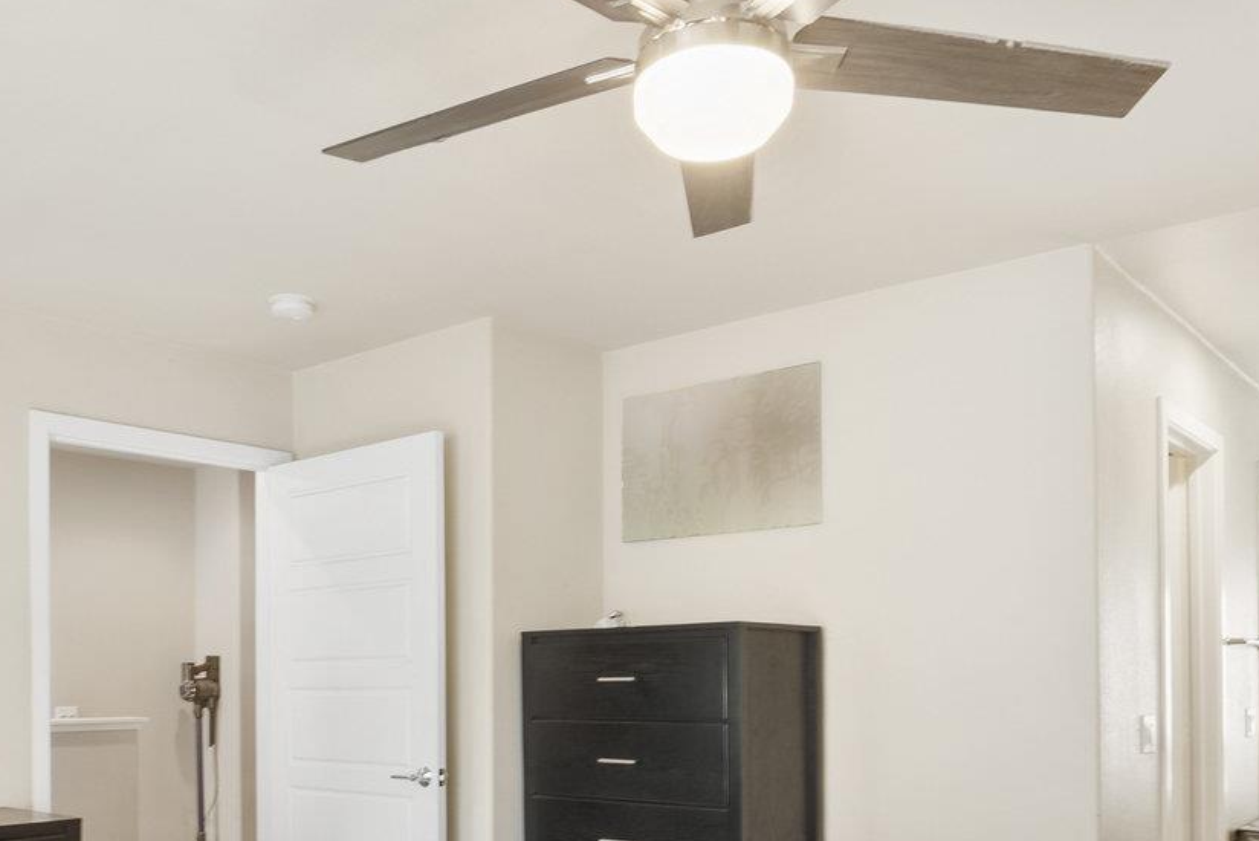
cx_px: 474
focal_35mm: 33
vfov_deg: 38.7
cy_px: 654
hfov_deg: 56.5
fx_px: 1154
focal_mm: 11.5
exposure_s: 2.5
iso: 200
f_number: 13
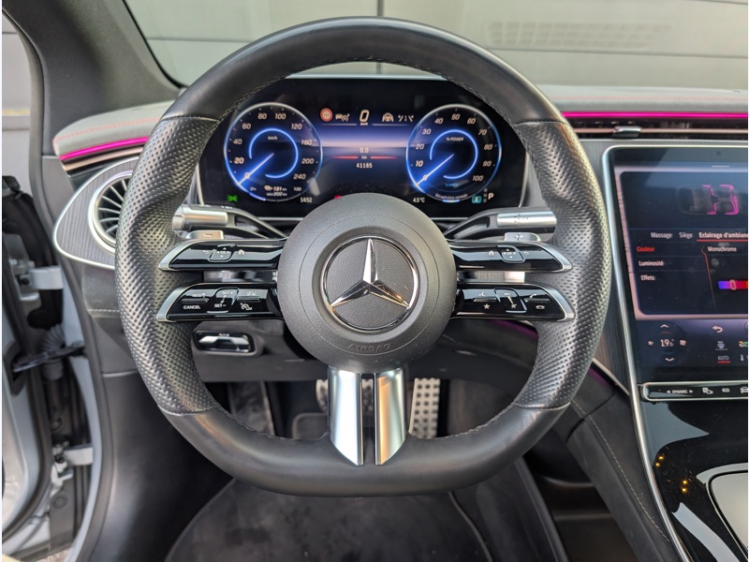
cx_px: 374
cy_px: 281
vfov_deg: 56.8
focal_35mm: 24
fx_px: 519
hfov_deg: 71.6
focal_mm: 6.9
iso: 67
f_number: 1.68
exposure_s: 1/106
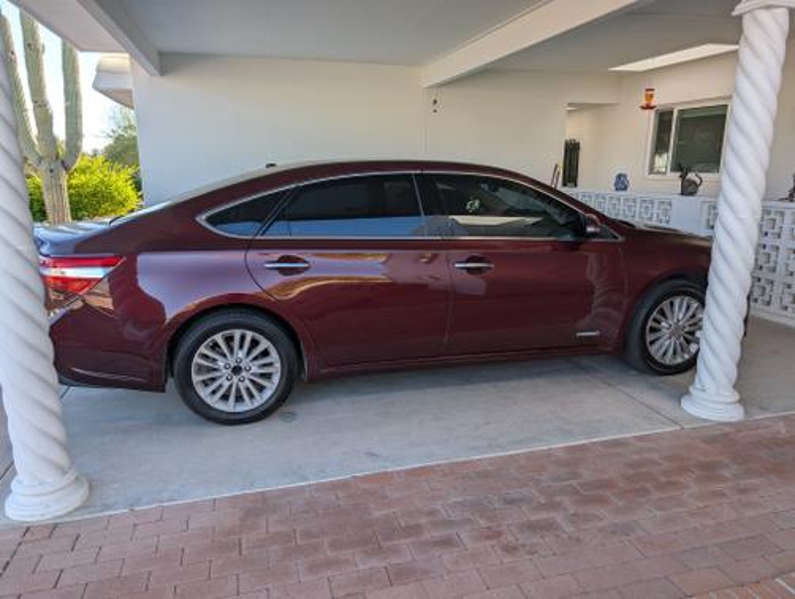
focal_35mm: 24
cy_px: 300
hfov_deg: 71.5
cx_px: 398
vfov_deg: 56.9
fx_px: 552
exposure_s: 1/201
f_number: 1.68
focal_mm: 6.9
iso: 17
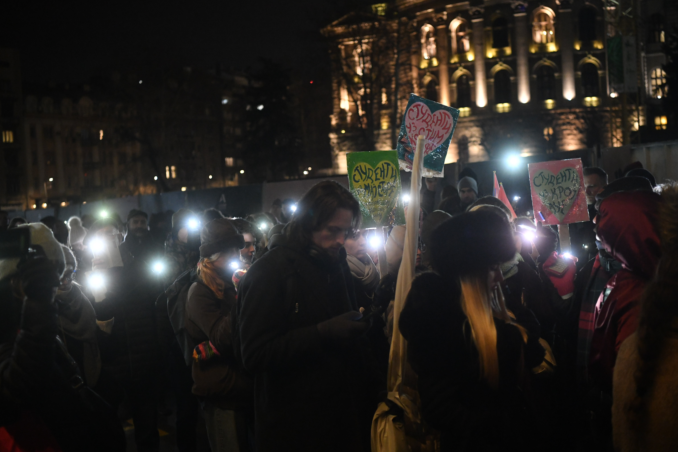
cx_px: 345
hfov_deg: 40.3
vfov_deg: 27.5
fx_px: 923
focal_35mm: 49
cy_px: 230
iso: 5000
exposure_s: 1/125
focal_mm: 48
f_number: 2.8
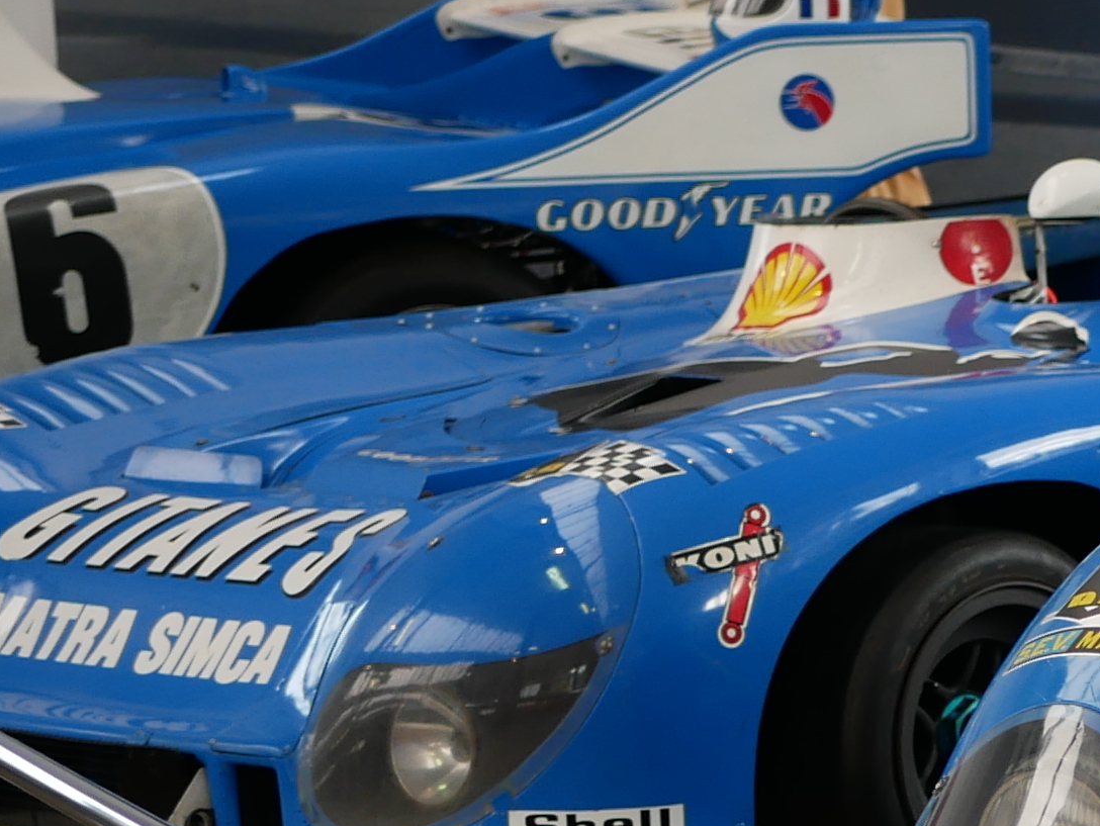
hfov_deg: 9.0
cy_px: 766
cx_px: 1899
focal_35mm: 211
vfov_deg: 7.0
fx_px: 6708
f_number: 2.2
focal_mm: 25
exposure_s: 1/200
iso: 200
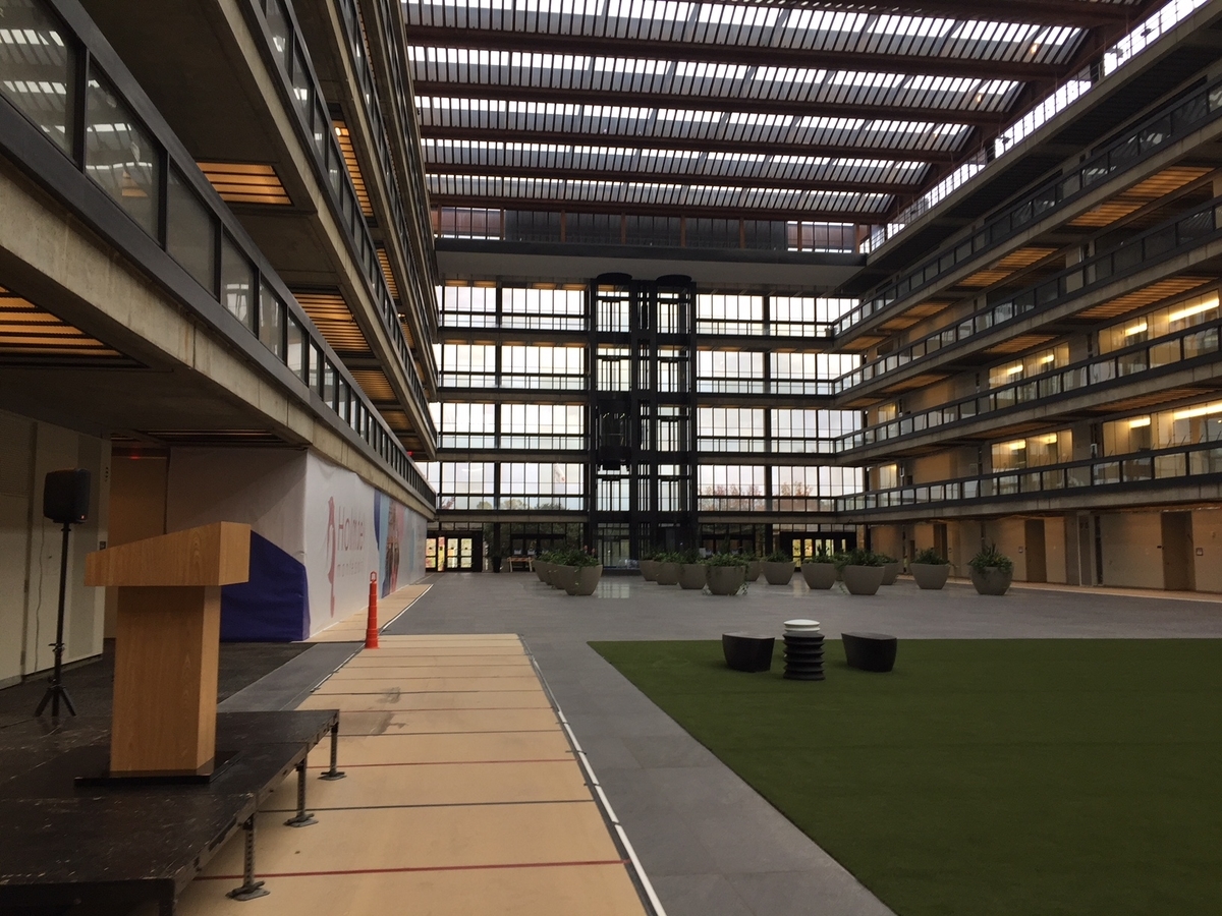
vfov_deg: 48.2
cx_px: 611
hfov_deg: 61.7
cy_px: 458
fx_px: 1024
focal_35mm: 29
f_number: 2.2
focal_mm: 4.15
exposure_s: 1/60
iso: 40
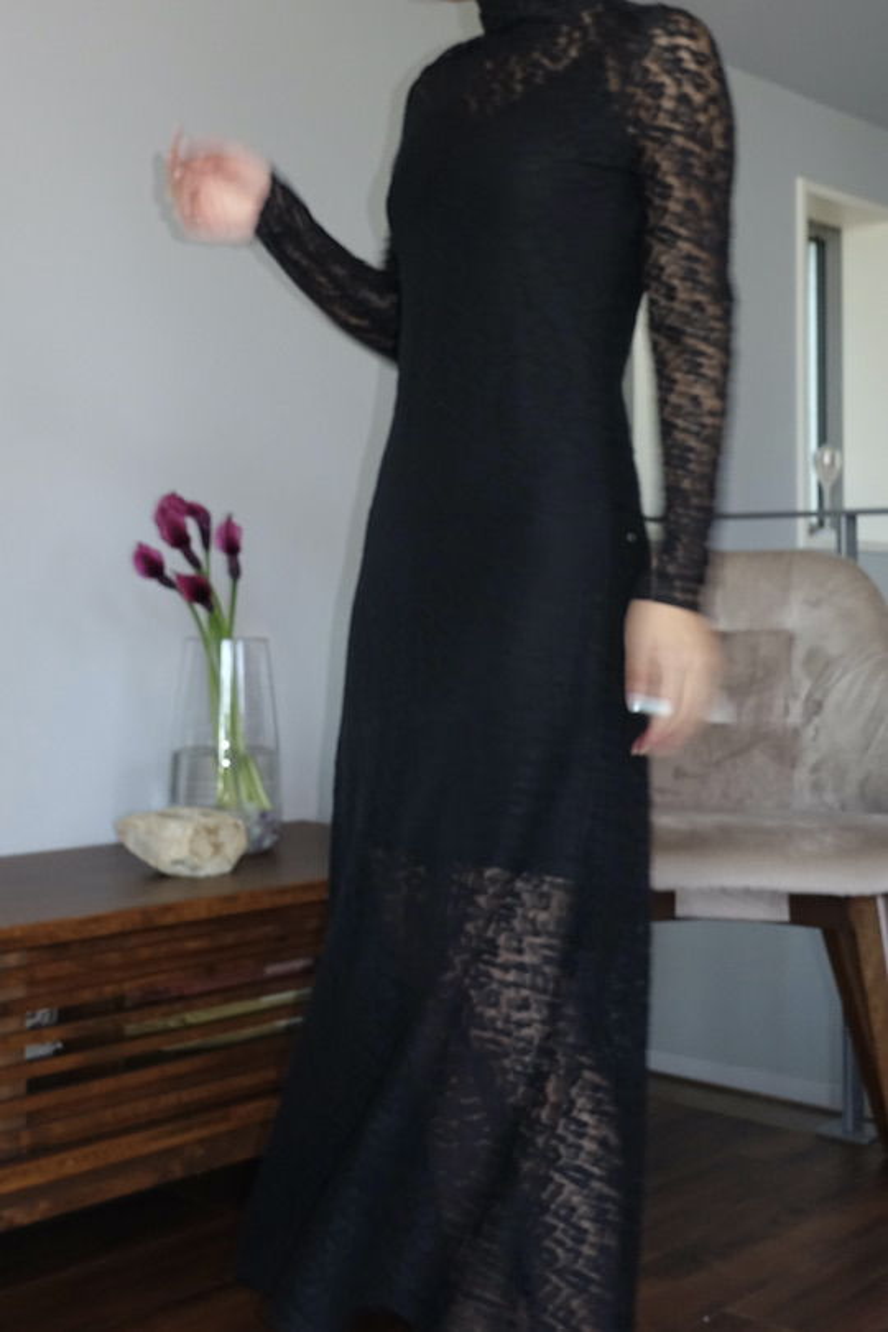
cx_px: 444
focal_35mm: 29
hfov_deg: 45.0
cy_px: 666
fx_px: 1073
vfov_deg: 63.7
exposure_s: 1/50
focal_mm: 10.6
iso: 500
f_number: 5
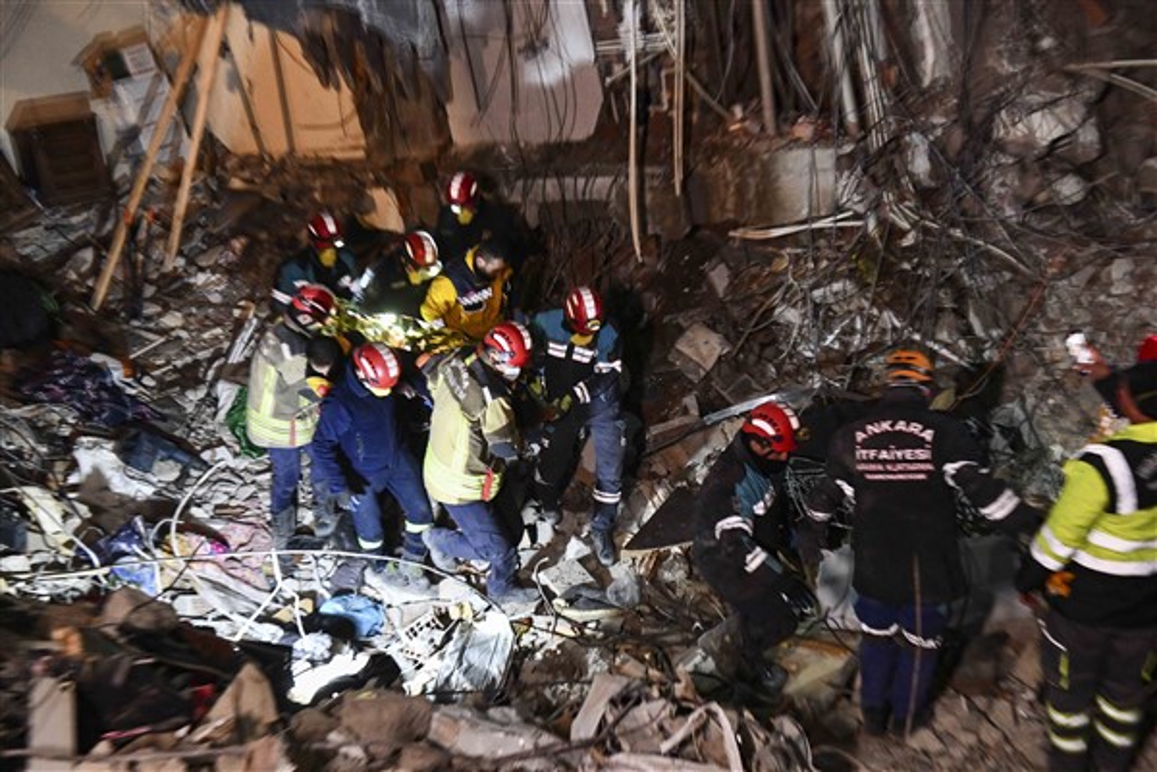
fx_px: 1543
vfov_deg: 28.1
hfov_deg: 41.1
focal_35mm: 48
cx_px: 578
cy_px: 386
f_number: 5
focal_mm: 48
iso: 5000
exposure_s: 1/160
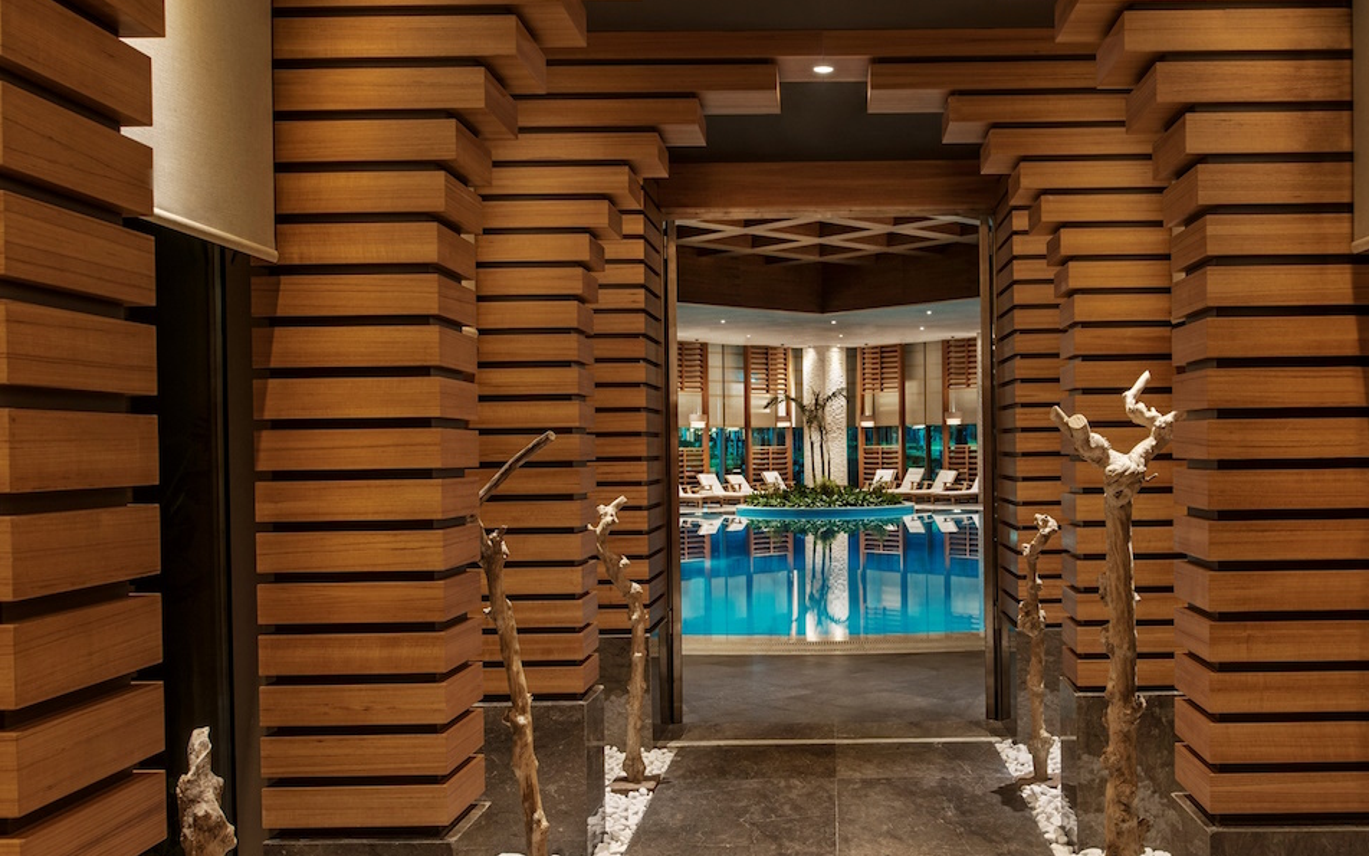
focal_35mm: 37
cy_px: 427
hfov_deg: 52.4
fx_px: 1380
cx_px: 815
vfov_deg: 34.4
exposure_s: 2
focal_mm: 24
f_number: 8
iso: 100
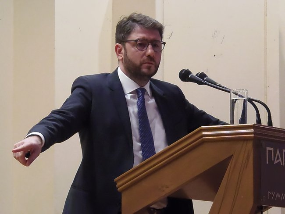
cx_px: 142
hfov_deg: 10.7
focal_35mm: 184
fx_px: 1515
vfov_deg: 8.1
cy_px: 107
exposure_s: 1/50
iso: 1600
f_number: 4.9
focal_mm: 34
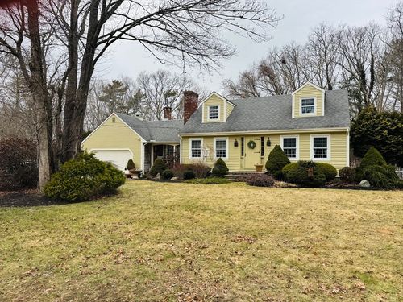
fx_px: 279
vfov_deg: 56.8
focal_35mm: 24
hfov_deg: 71.6
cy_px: 151
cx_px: 202
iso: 80
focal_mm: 6.76
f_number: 1.78
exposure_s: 1/747
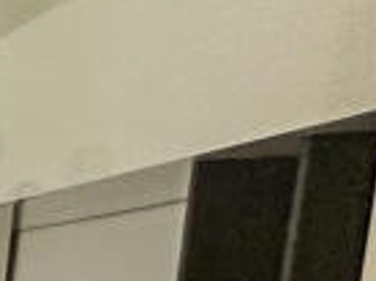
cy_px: 535
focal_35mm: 104
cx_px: -880
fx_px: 1128
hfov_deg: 10.1
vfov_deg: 12.7
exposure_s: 1/50
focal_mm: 2.22
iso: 320
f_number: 2.2
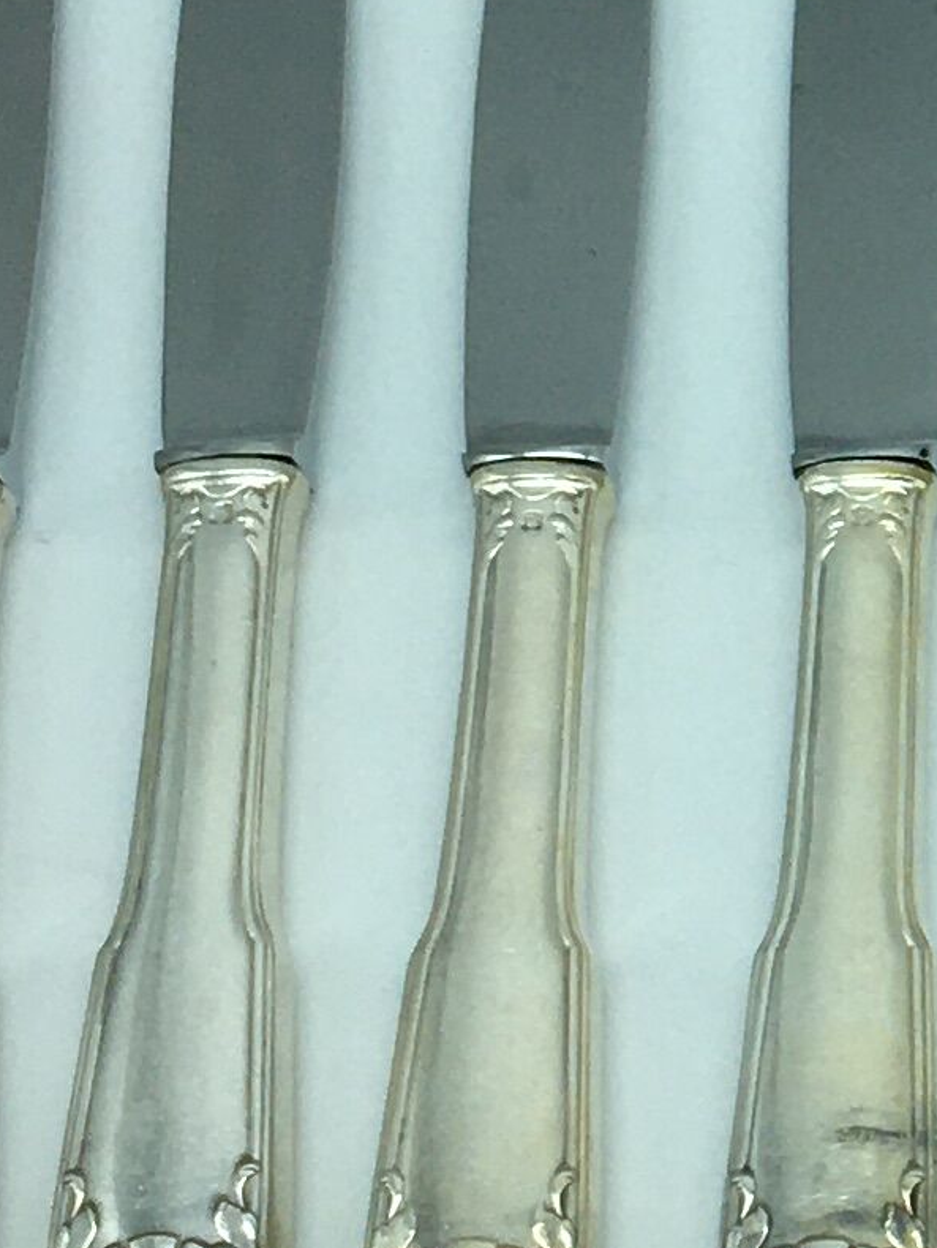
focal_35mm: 148
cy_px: 438
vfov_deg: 13.3
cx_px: 1823
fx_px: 5339
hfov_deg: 9.4
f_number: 2.2
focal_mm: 4.15
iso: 25
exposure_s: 1/422
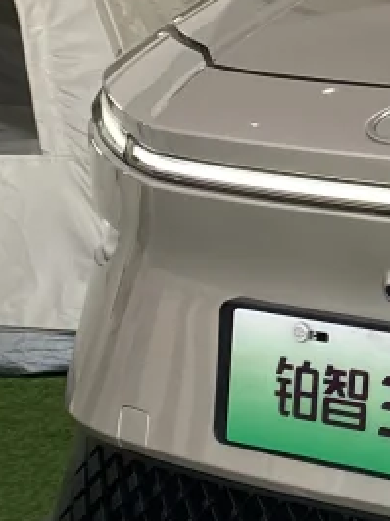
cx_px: 952
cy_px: -49
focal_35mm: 141
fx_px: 2122
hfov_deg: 9.3
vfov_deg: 13.7
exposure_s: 1/100
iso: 40
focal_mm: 4.25
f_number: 1.8
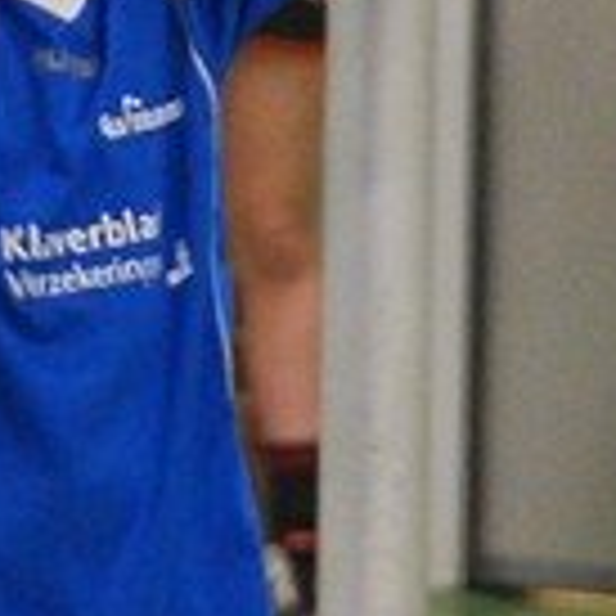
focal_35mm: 1237
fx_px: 24905
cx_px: -241
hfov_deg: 1.4
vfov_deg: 1.4
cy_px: 405
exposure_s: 1/20
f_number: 5.6
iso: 1250
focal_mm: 130
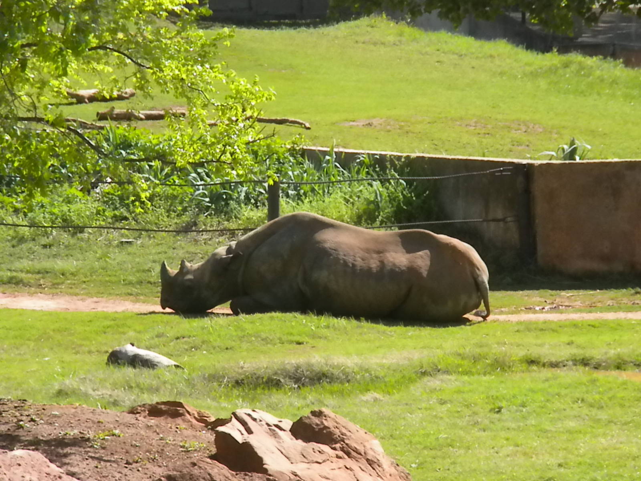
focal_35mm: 260
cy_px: 240
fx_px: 4815
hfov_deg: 7.6
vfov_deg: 5.7
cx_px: 320
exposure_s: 1/153
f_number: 14
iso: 640
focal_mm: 46.2
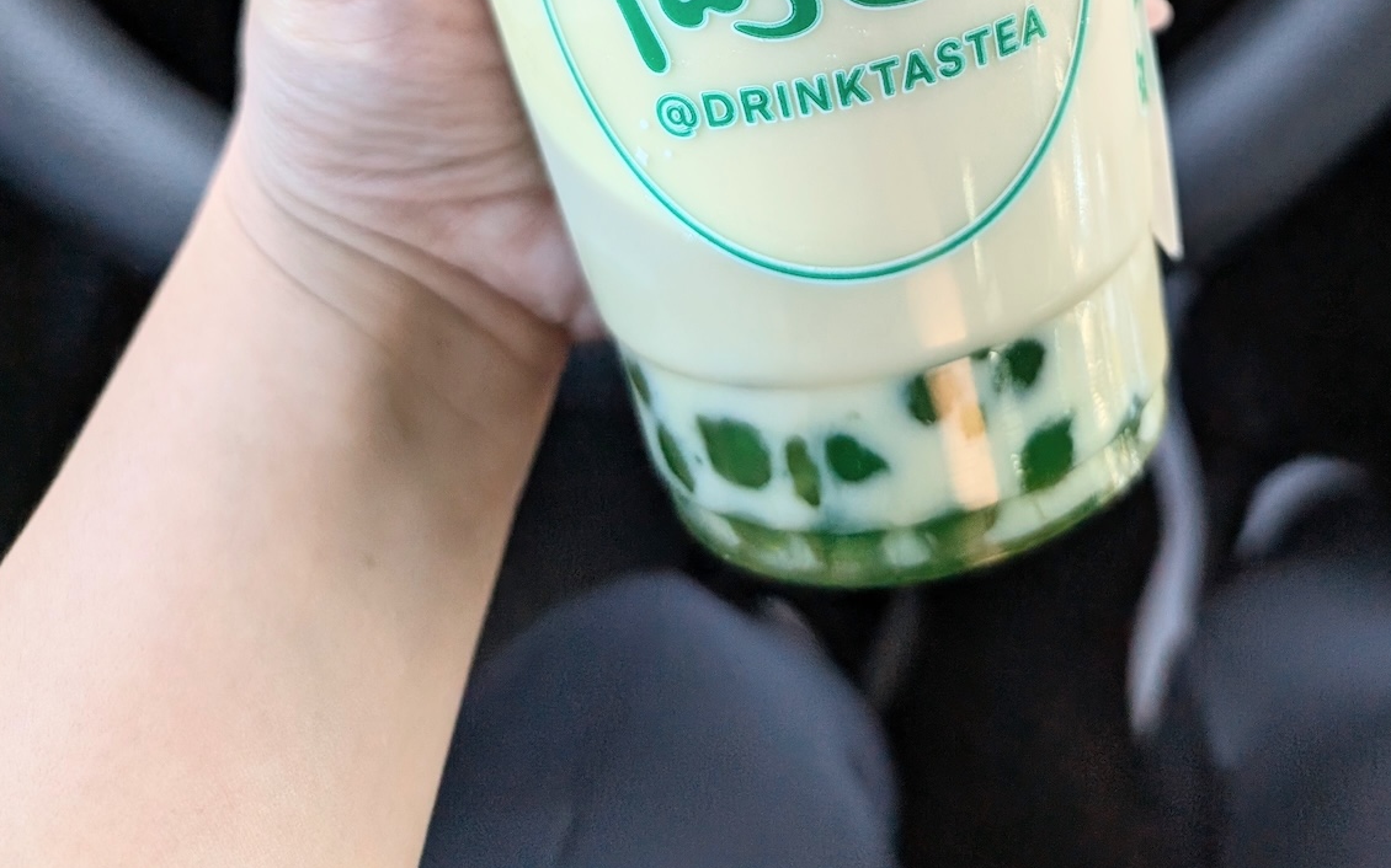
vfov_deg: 23.9
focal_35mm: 46
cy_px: -321
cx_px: 798
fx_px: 1744
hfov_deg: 43.4
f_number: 1.68
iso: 19
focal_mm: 6.9
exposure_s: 1/72.3
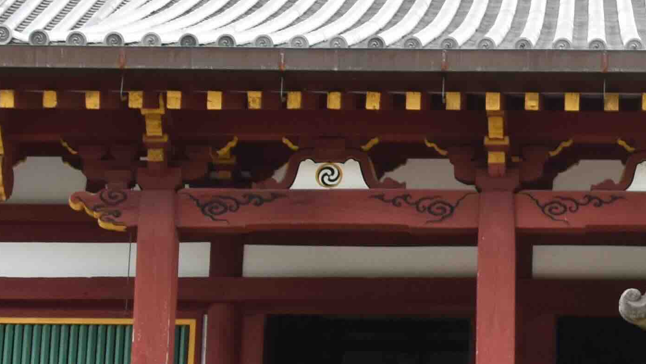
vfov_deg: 7.5
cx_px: 674
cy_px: 162
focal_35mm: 162
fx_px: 2775
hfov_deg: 13.1
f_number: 8
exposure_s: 1/80
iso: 400
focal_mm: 24
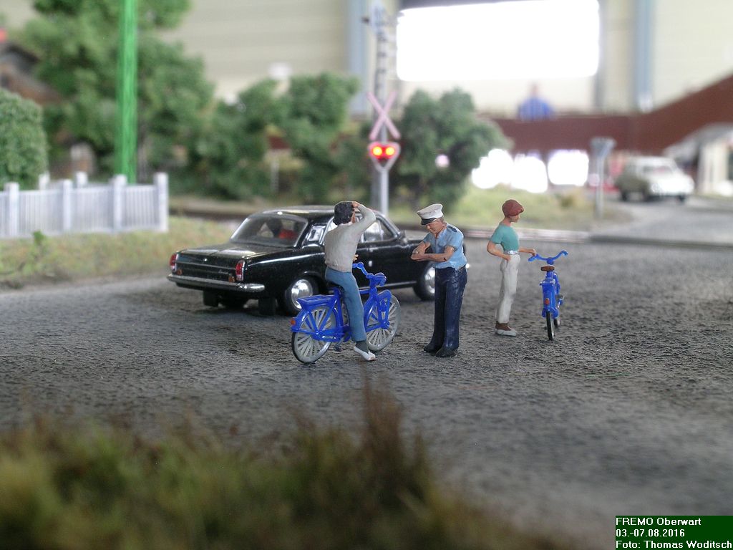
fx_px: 1376
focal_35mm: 65
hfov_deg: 29.8
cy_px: 275
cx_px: 366
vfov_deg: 22.6
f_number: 6.8
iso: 98
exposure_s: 1/3.5
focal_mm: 13.5
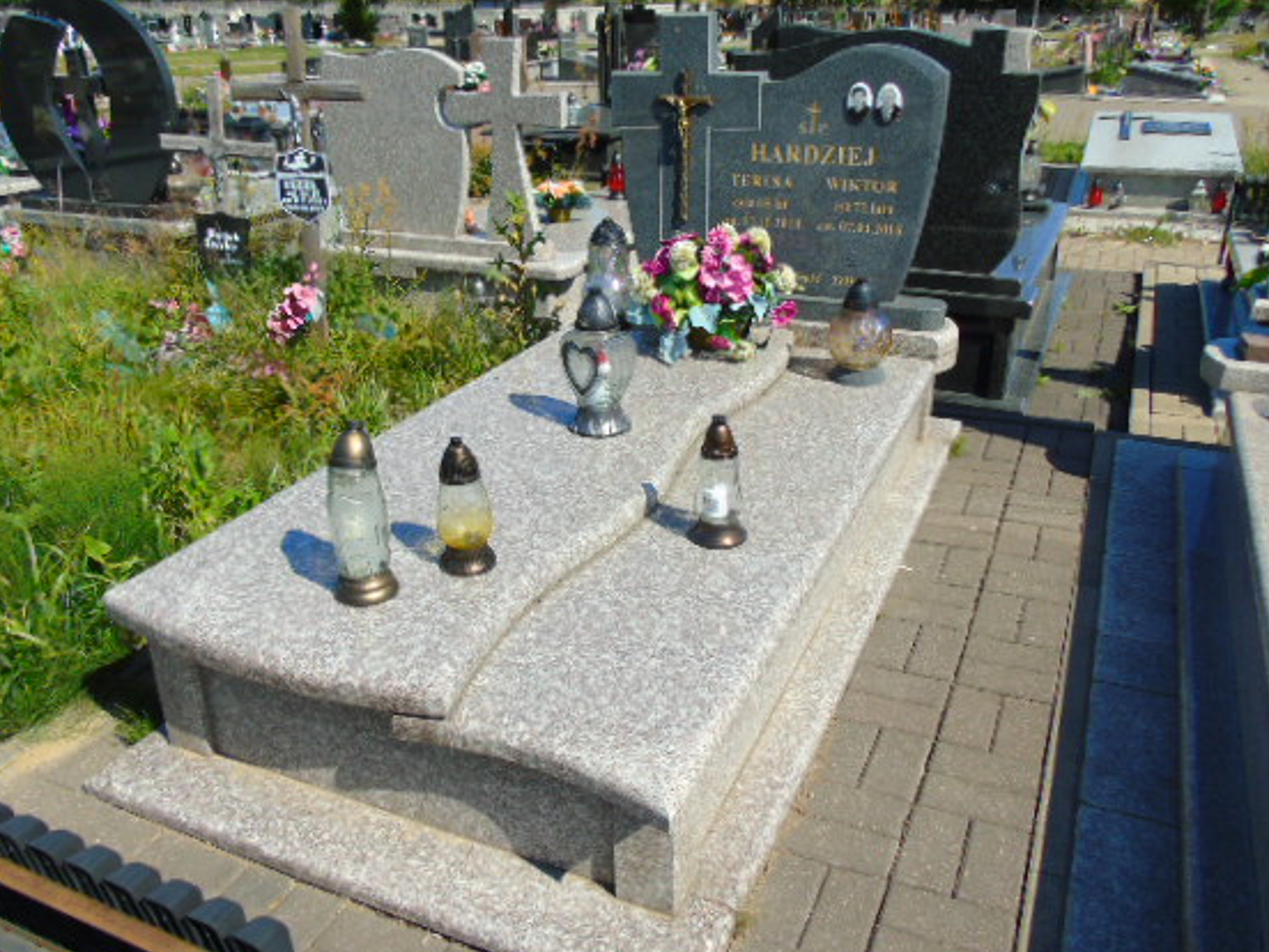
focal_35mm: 29
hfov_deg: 61.6
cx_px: 612
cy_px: 490
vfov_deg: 48.2
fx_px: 1063
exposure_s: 1/1000
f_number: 3.4
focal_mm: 4.4
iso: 80
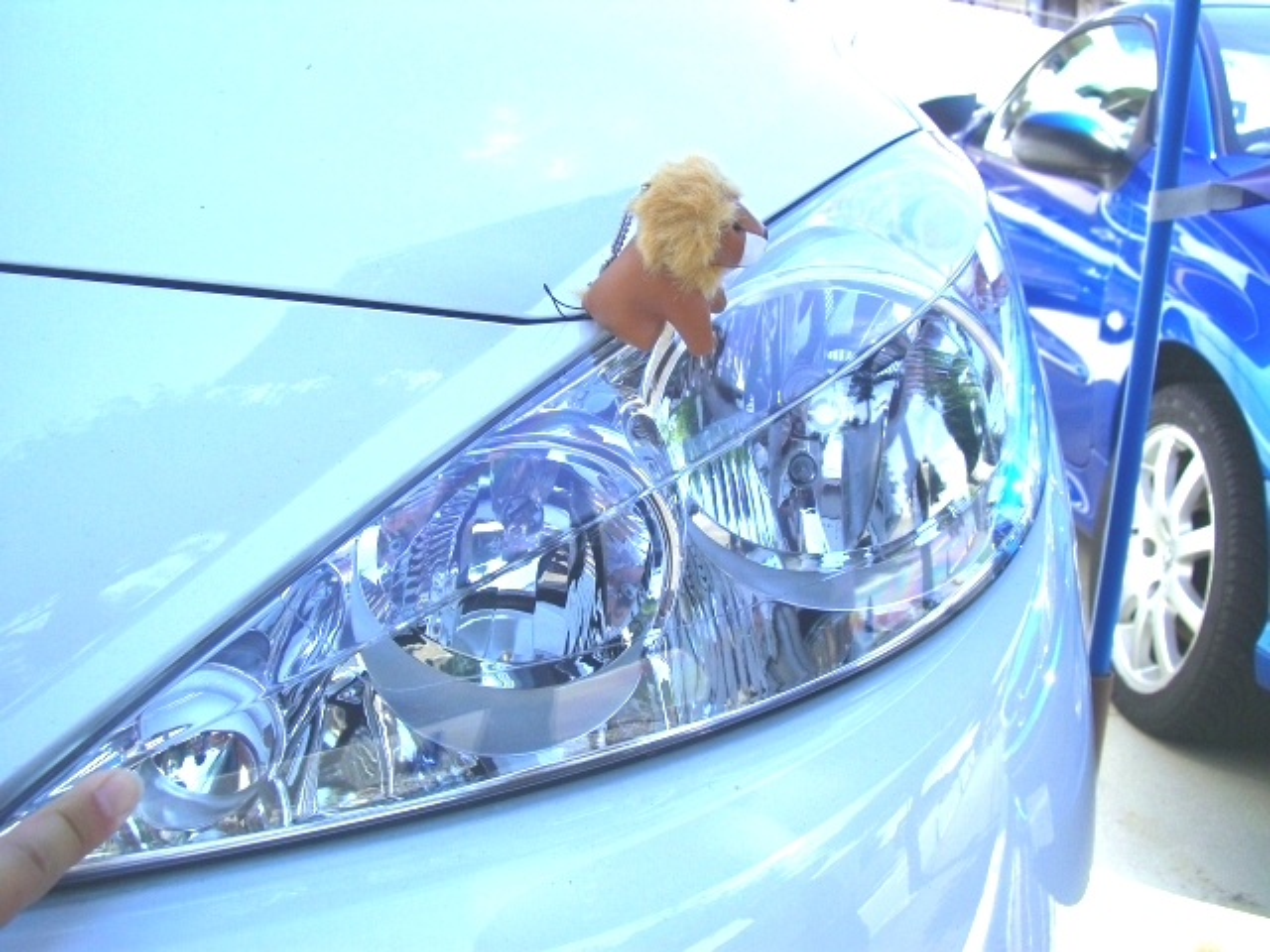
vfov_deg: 37.7
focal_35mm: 38
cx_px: 635
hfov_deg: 49.0
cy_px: 476
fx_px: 1394
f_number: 5.6
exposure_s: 1/160
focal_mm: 7.9
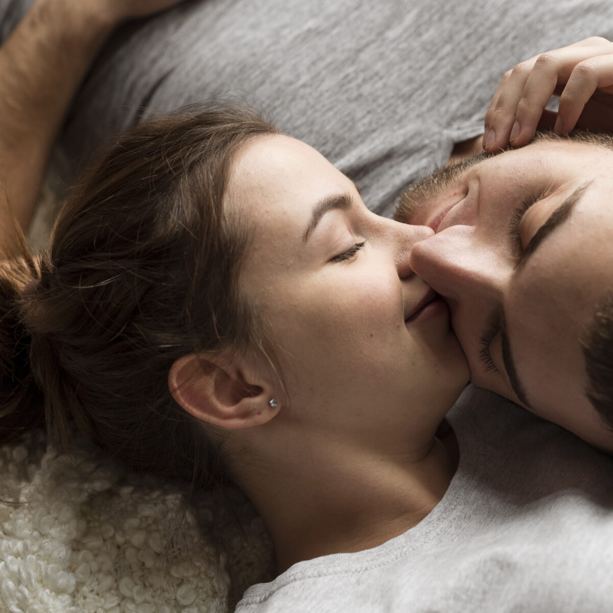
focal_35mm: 91
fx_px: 1823
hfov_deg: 19.0
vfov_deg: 19.1
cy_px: 321
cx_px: 438
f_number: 2.8
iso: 200
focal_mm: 50
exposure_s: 1/160
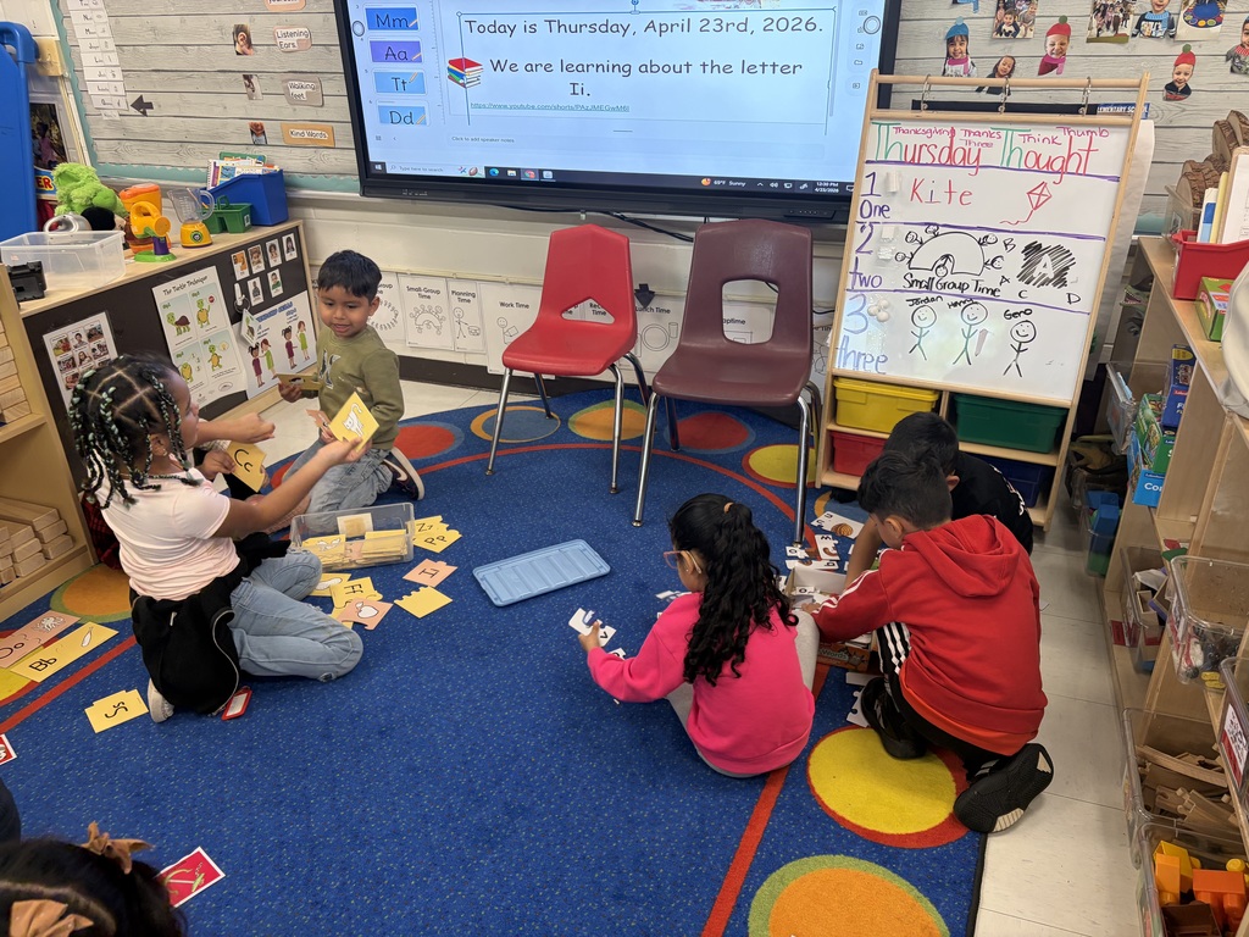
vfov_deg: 53.1
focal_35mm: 26
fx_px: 938
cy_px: 468
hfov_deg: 67.3
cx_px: 624
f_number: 1.6
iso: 125
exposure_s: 1/60
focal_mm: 5.96
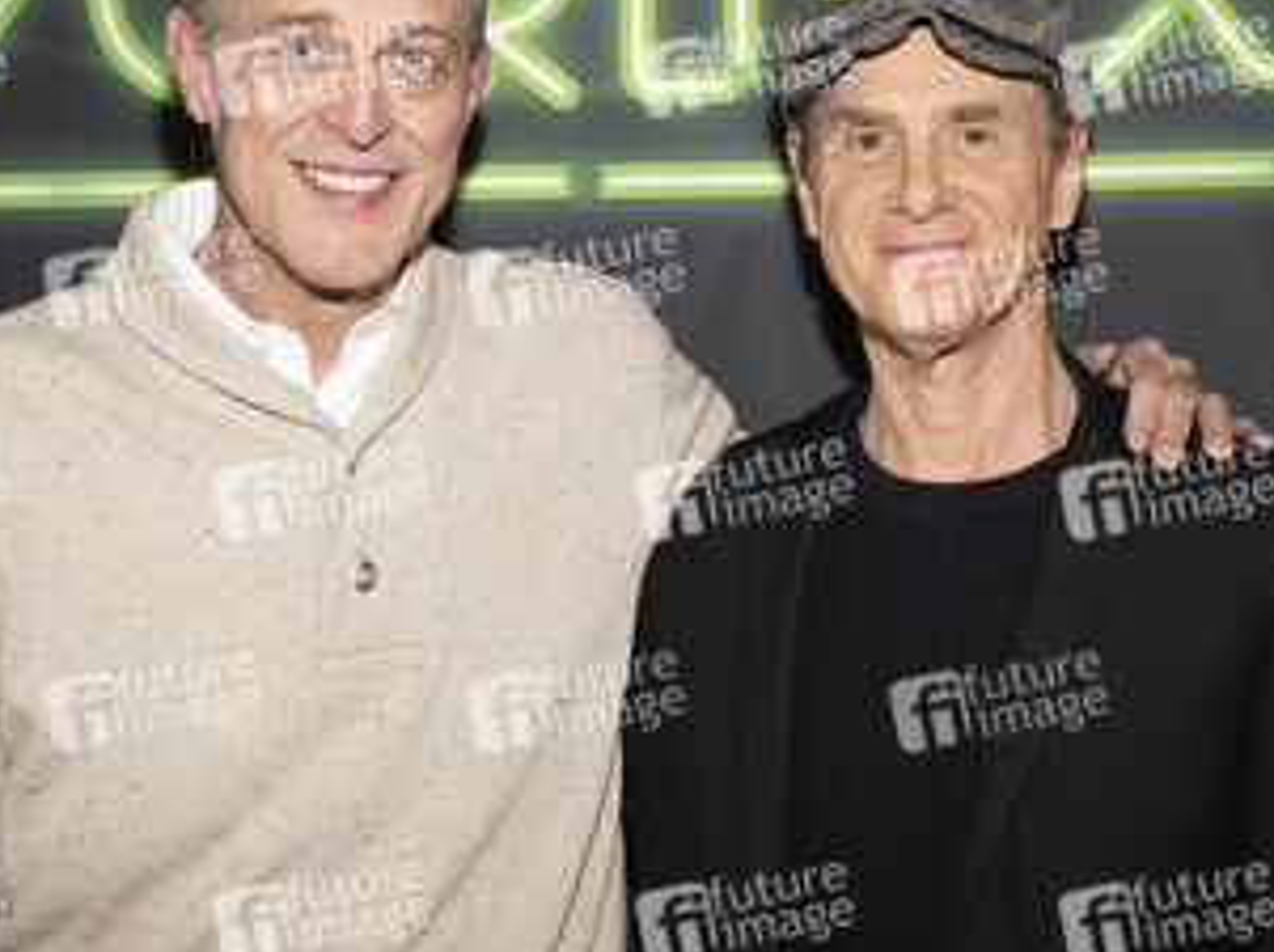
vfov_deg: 23.6
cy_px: 385
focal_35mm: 62
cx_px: 633
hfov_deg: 31.2
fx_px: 2279
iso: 800
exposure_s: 1/200
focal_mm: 43
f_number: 5.6
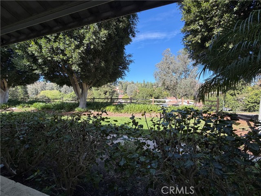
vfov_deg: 85.7
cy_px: 98
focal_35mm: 14
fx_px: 106
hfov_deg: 102.1
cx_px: 130
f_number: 2.2
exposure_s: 1/502
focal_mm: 2.22
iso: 64
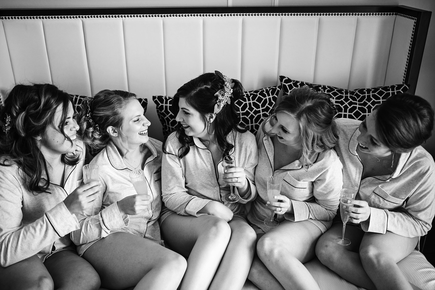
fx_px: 423
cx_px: 218
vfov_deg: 37.9
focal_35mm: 35
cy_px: 145
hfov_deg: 54.4
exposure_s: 1/320
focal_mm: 35
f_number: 1.8
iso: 250
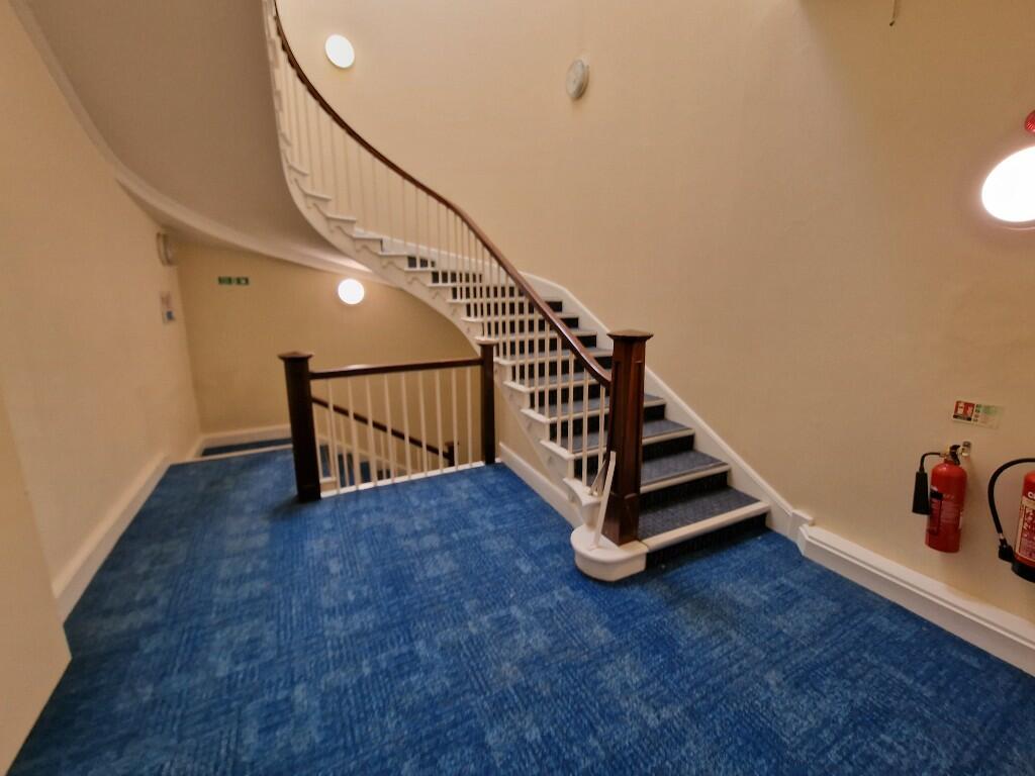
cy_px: 388
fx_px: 389
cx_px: 518
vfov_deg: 89.9
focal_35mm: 13
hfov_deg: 106.2
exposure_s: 1/50
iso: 100
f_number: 2.2
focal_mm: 2.2
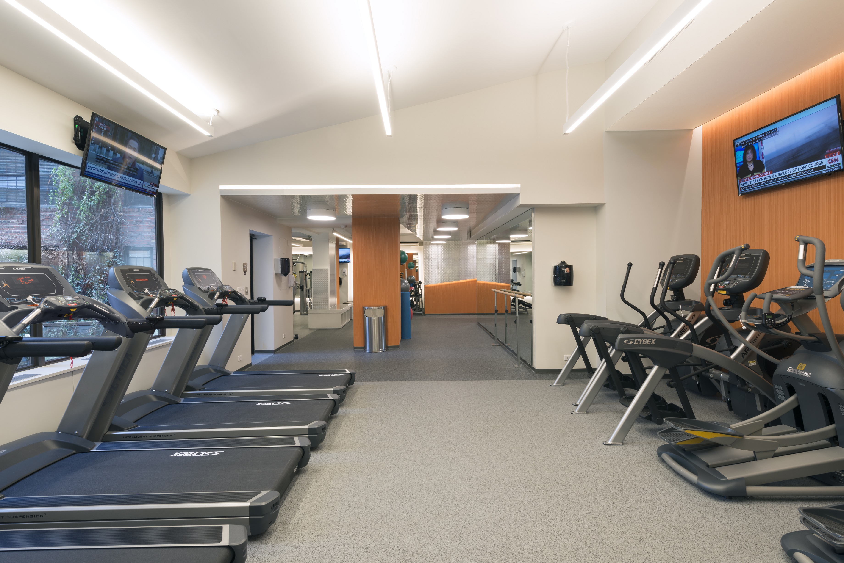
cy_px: 282
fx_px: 399
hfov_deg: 93.3
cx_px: 422
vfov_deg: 70.5
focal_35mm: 17
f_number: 11
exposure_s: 1/1.67
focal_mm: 17
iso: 100
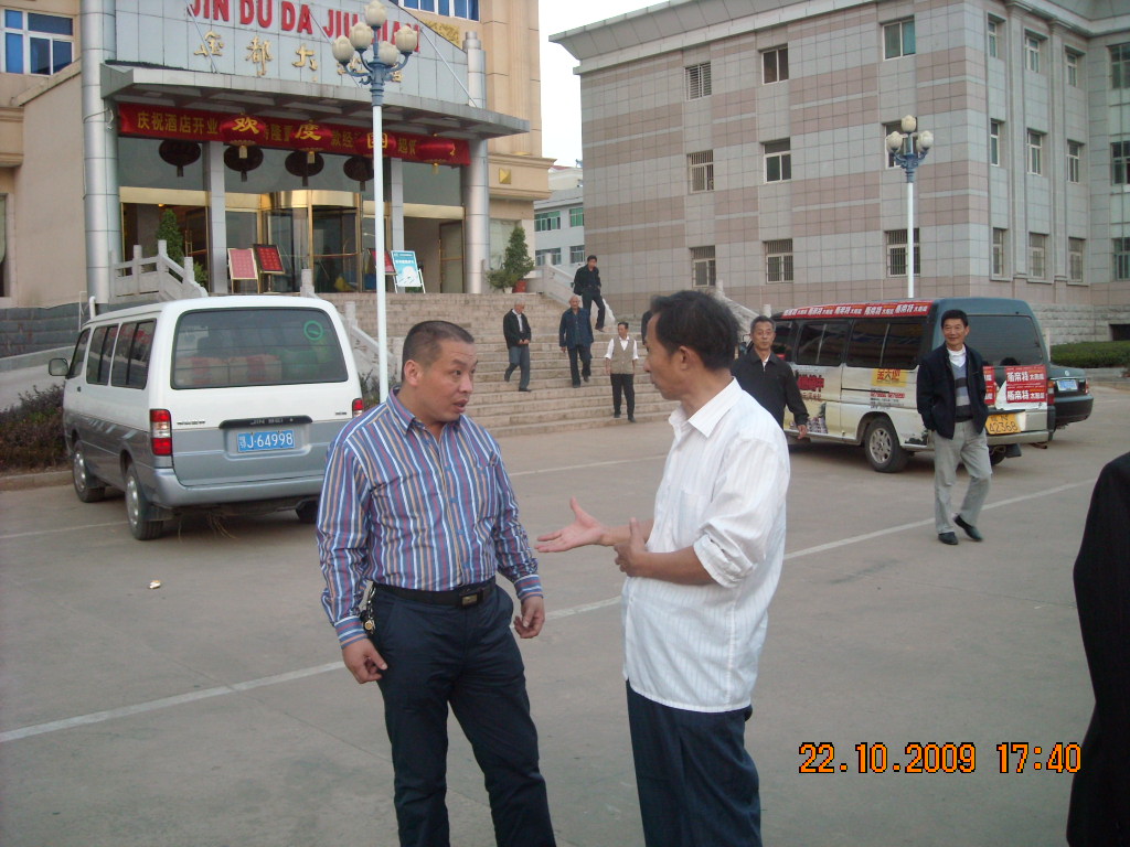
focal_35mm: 35
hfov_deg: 52.6
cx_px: 565
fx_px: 1143
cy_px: 424
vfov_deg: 40.7
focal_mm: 5.7
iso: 191
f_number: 2.8
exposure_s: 1/60
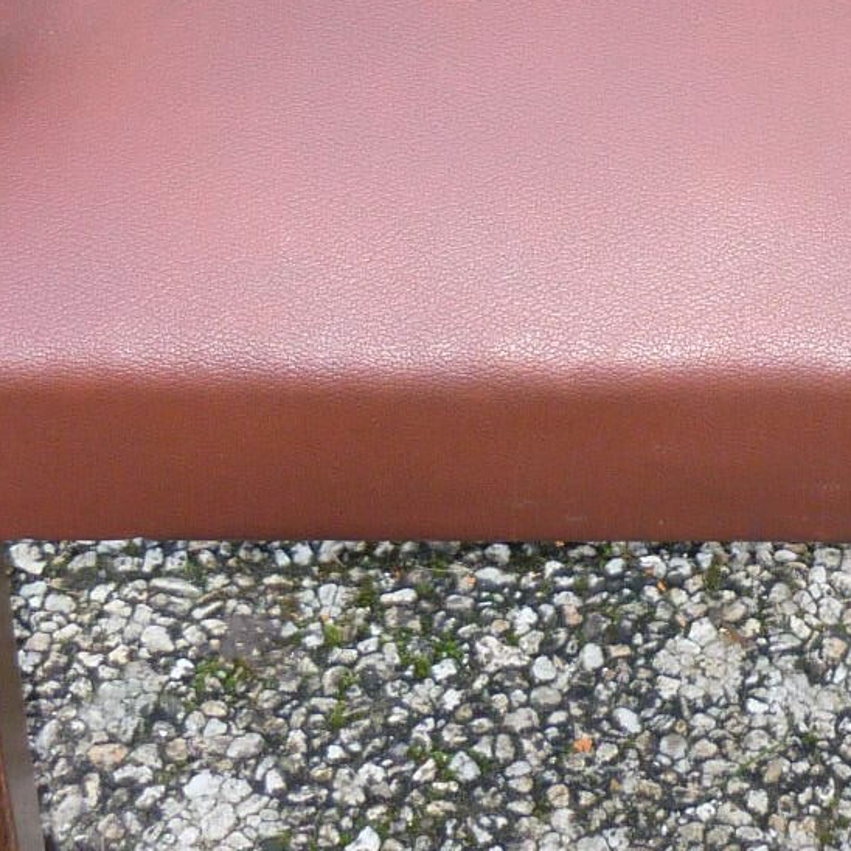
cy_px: -180
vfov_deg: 15.4
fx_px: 3032
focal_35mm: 109
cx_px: 755
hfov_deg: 15.8
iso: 100
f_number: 2.8
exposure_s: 1/30
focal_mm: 5.5
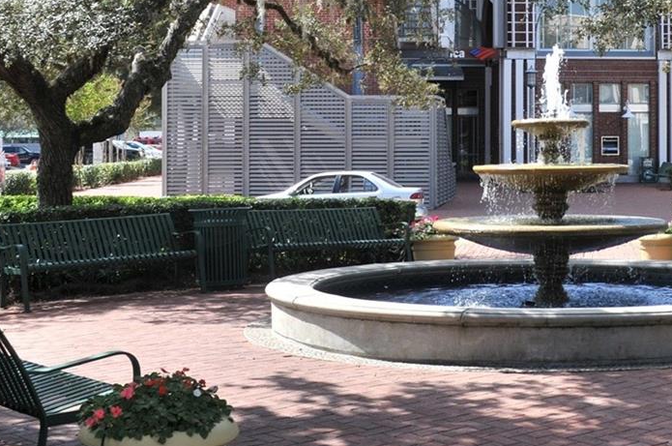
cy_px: 107
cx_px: 546
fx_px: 1416
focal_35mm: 76
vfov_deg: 17.8
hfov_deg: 26.2
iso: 200
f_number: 8
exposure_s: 1/250
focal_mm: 22
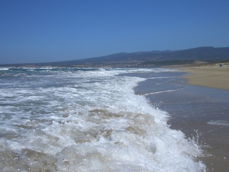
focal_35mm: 46
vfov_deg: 31.5
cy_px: 76
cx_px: 97
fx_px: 304
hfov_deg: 41.1
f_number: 4.3
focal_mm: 6.2
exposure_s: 1/2000
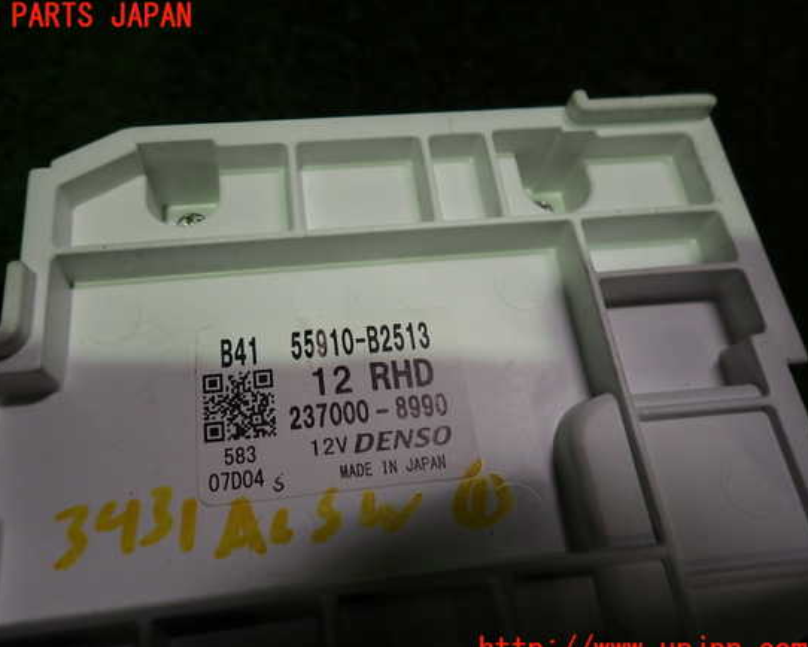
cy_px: 334
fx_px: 646
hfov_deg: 63.9
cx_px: 368
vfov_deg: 53.2
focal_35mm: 27
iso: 200
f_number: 2
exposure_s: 1/60
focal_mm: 4.5
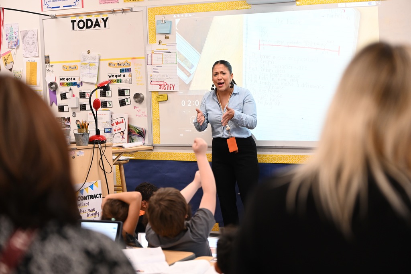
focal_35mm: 70
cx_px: 206
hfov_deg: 28.9
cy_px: 137
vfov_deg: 19.4
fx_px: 799
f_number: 2.8
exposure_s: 1/250
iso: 2000
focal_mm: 70
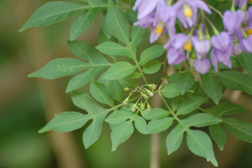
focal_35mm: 450
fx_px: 3147
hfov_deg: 4.6
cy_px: 84
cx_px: 126
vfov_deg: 3.0
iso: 800
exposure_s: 1/125
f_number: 5.6
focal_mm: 300
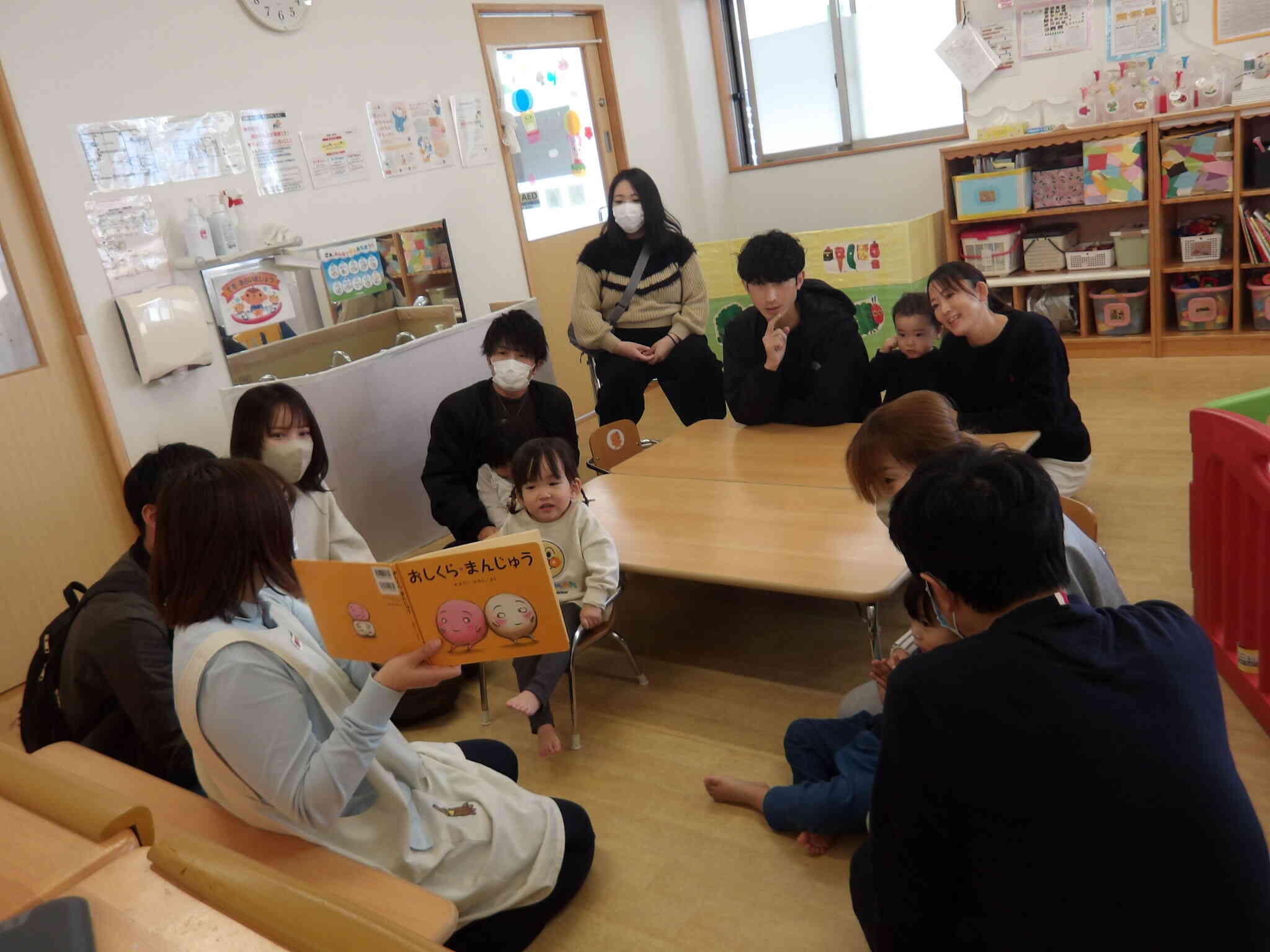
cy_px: 476
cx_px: 635
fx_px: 991
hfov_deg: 65.3
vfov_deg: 51.4
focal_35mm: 27
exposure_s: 1/74
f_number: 3
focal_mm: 4.9
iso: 100
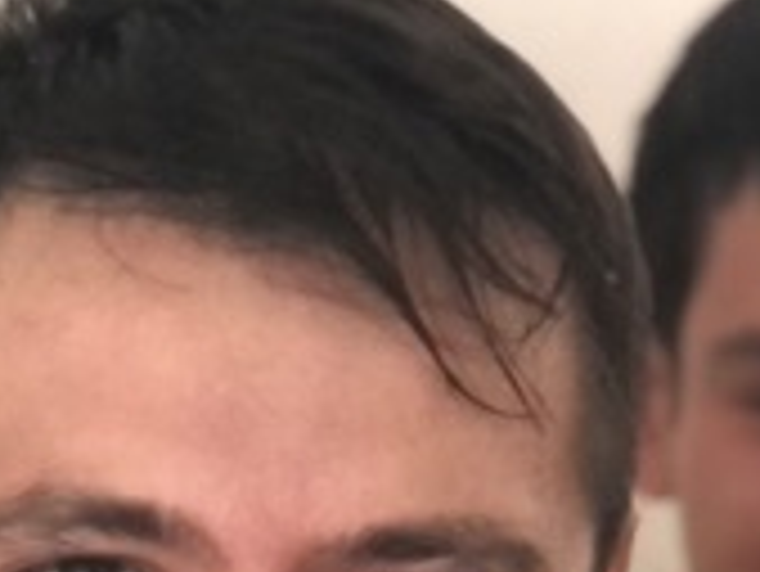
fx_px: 4746
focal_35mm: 216
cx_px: 126
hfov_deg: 9.1
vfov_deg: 6.7
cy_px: 1000
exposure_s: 1/30
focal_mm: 6.6
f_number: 2.8
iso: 500
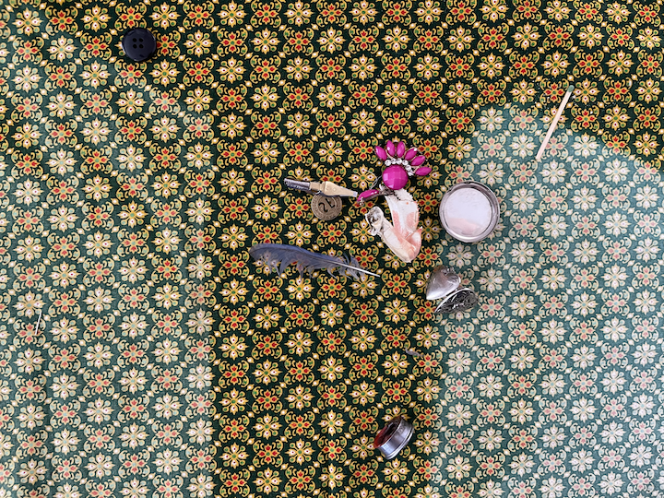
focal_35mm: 25
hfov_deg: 69.4
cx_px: 332
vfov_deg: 54.9
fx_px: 480
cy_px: 249
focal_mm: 5.1
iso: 320
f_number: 1.6
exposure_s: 1/60
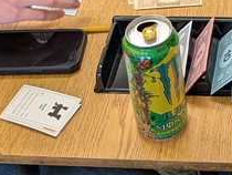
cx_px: 277
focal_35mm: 117
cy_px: -98
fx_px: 785
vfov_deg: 12.0
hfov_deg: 16.2
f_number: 1.68
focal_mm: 6.9
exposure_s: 1/124
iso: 404
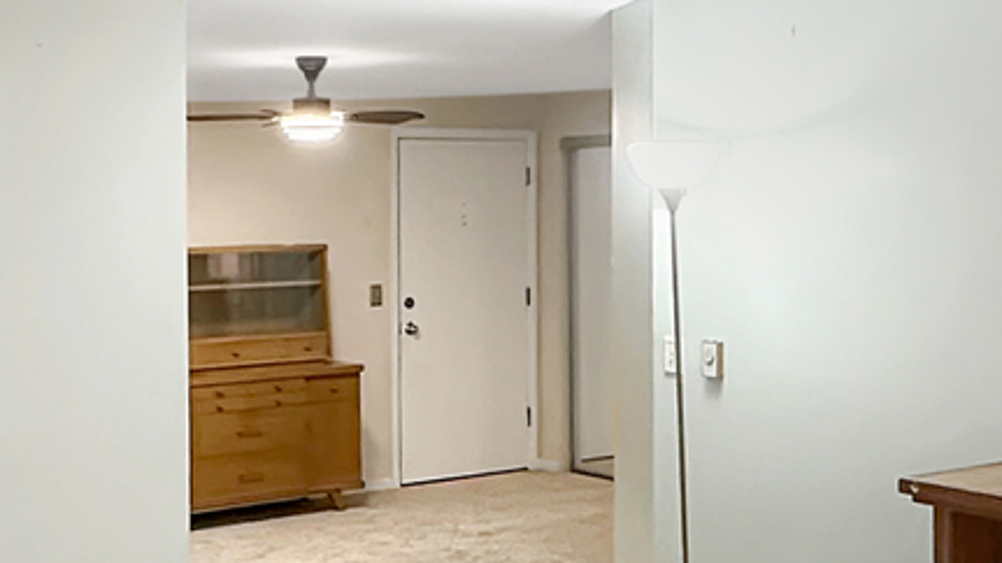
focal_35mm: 51
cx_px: 451
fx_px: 1354
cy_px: 528
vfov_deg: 22.8
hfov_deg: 40.6
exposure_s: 1/60
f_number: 2.2
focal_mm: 2.22
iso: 500
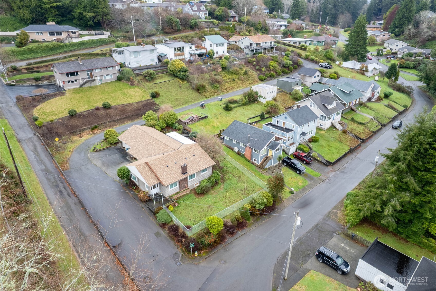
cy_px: 146
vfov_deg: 57.2
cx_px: 218
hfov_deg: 78.6
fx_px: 266
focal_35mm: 22
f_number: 2.8
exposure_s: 1/100
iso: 100
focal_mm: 8.38
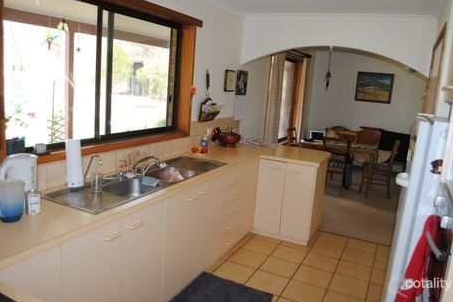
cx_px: 233
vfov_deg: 46.4
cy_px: 148
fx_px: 352
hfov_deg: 65.5
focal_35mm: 28
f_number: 3.5
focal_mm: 18
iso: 200
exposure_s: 1/60
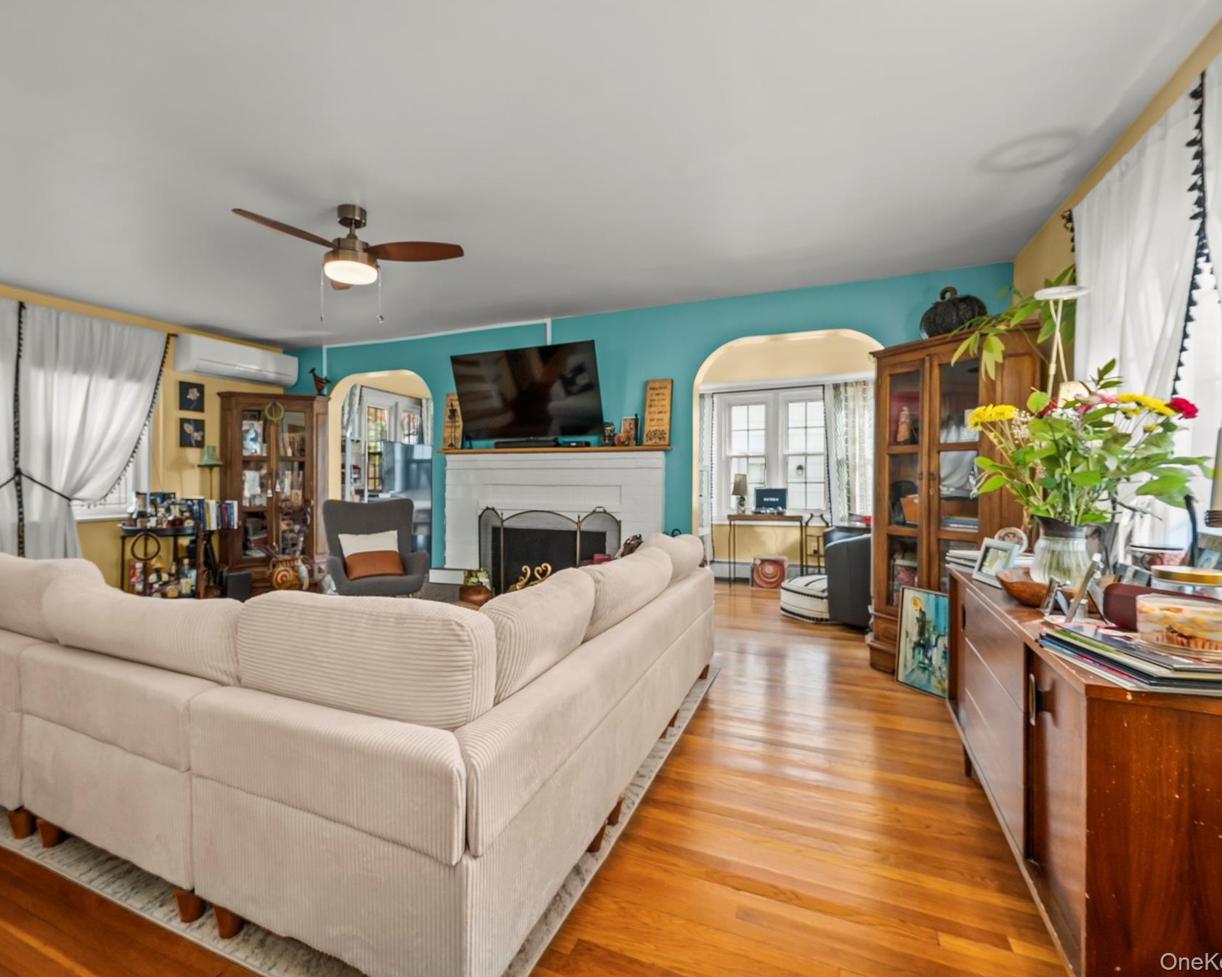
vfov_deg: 80.4
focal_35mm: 16
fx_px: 579
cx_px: 564
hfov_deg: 92.9
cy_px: 483
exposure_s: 1/5
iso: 800
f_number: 8
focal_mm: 14
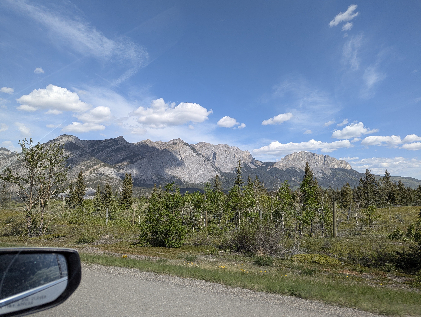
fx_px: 292
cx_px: 210
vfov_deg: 56.9
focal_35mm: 24
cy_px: 158
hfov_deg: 71.5
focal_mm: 6.81
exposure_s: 1/1550
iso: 45
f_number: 1.85
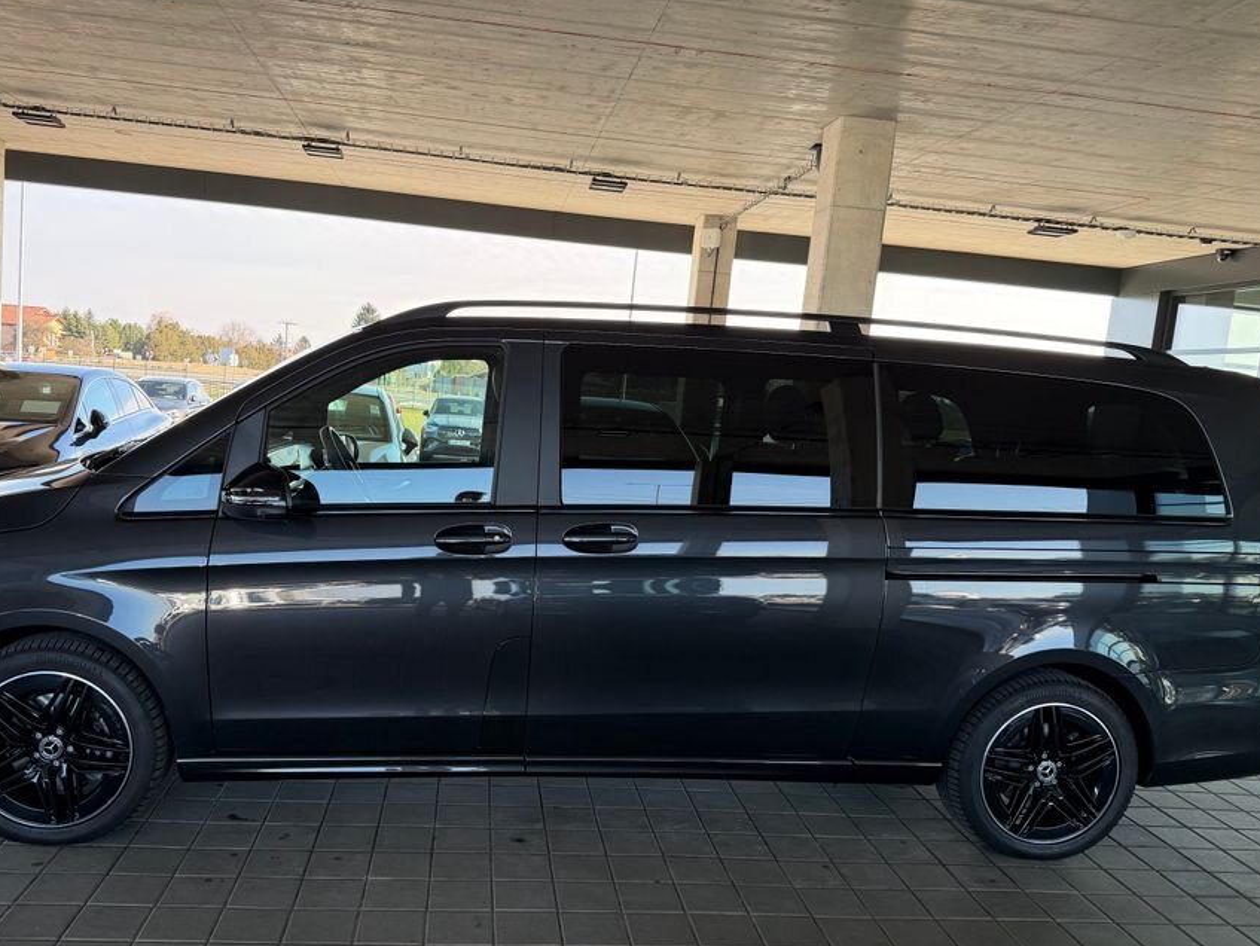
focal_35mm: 29
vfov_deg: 48.2
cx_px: 567
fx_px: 1056
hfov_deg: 61.5
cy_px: 509
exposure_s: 1/381
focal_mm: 6.76
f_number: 1.78
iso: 100
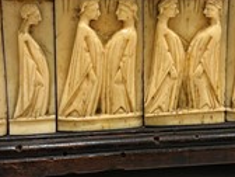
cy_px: 83
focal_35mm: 62
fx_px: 421
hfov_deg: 31.1
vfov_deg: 23.6
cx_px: 136
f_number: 1.6
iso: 125
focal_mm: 5.1
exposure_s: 1/50
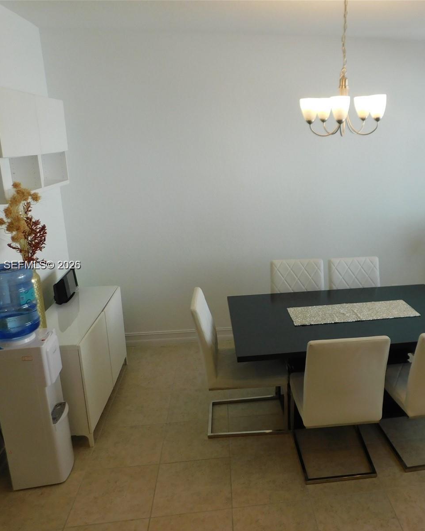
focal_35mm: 30
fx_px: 472
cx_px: 297
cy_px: 266
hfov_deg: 47.4
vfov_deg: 58.8
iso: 125
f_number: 3
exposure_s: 1/100
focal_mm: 4
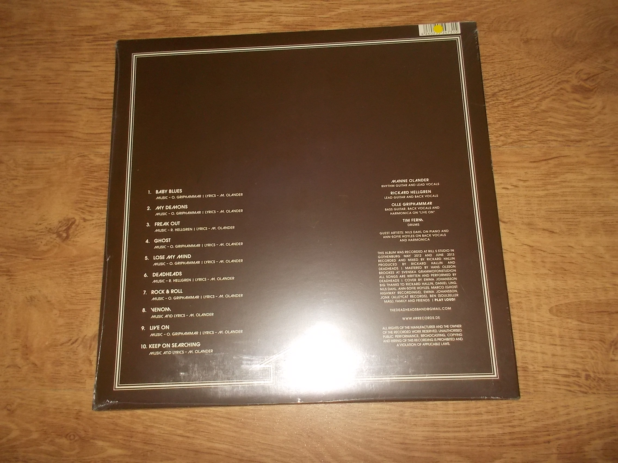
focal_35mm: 29
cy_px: 232
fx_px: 518
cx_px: 309
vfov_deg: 48.2
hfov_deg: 61.7
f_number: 3.3
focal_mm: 4.1
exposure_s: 1/30
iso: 200
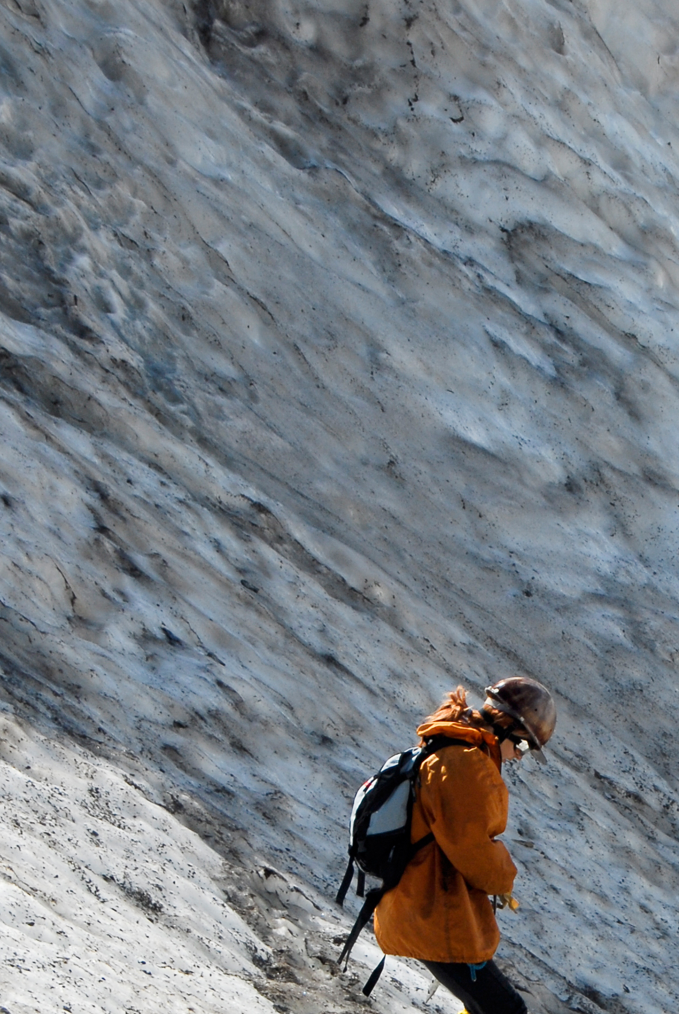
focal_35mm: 138
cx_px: 694
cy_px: 959
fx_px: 3894
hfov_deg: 9.9
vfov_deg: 14.7
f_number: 8
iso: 200
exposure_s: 1/125
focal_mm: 42
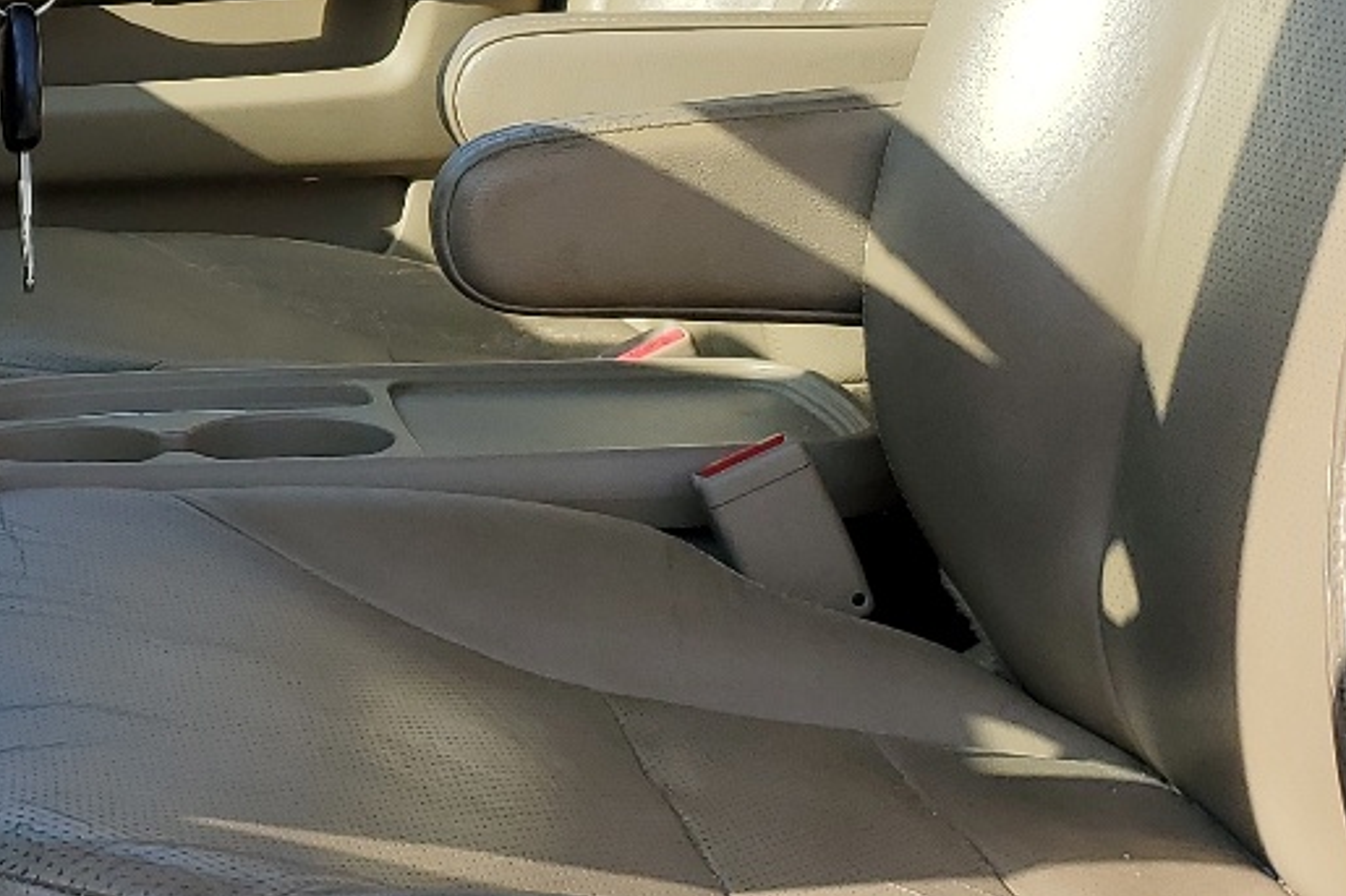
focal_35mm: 84
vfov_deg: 16.1
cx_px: 115
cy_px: 167
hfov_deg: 23.5
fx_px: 3139
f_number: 1.5
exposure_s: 1/1429
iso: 50
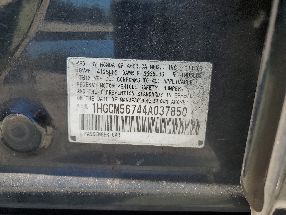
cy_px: 108
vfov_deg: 53.1
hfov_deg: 67.3
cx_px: 143
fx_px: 215
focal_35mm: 26
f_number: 1.5
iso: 50
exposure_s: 1/909
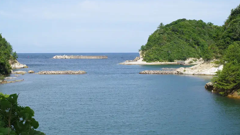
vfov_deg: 21.6
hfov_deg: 37.5
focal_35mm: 56
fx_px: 353
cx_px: 120
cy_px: 79
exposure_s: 1/160
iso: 200
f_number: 11
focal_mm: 35
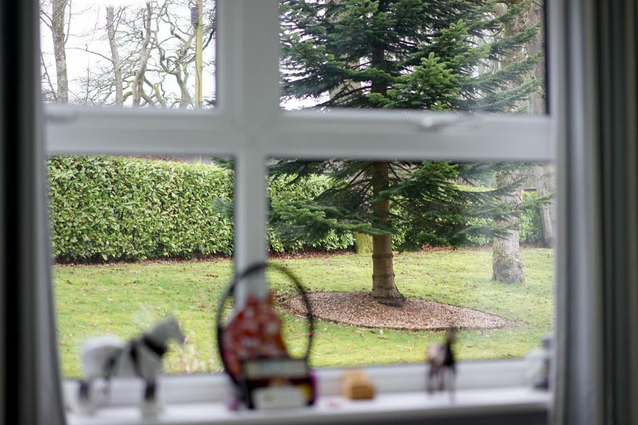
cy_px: 212
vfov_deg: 24.6
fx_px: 975
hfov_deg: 36.2
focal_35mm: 55
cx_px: 319
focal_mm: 55
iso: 640
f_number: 2
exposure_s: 1/400
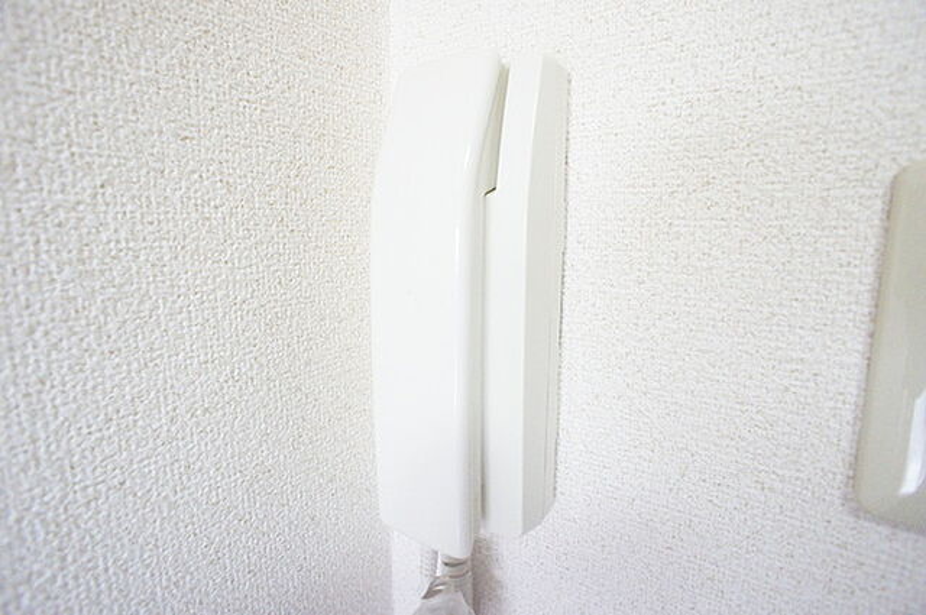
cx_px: 463
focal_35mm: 24
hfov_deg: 73.8
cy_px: 308
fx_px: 617
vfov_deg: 53.0
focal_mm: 16
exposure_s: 1/80
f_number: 4.5
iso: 6400
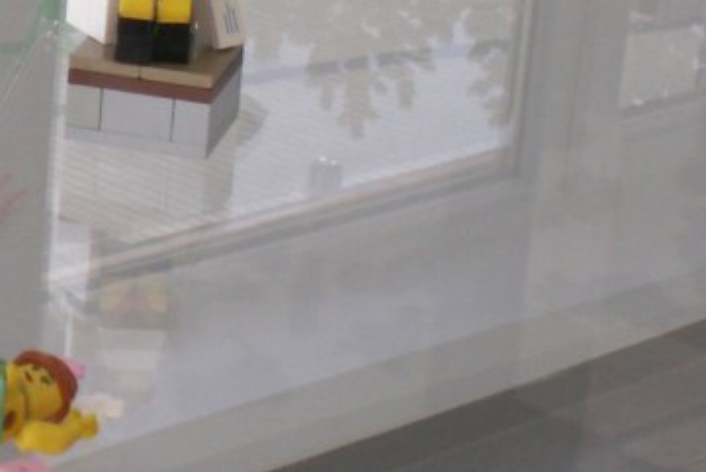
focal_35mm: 166
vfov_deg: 8.2
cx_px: -375
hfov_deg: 11.8
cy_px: 35
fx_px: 3257
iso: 50
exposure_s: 1/50
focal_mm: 7.48
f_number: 4.5
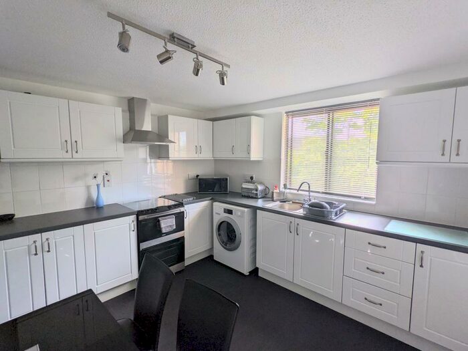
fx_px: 216
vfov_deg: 78.1
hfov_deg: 94.5
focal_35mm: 16
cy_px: 176
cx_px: 234
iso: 31
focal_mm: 2.22
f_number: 2.2
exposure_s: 1/87.5
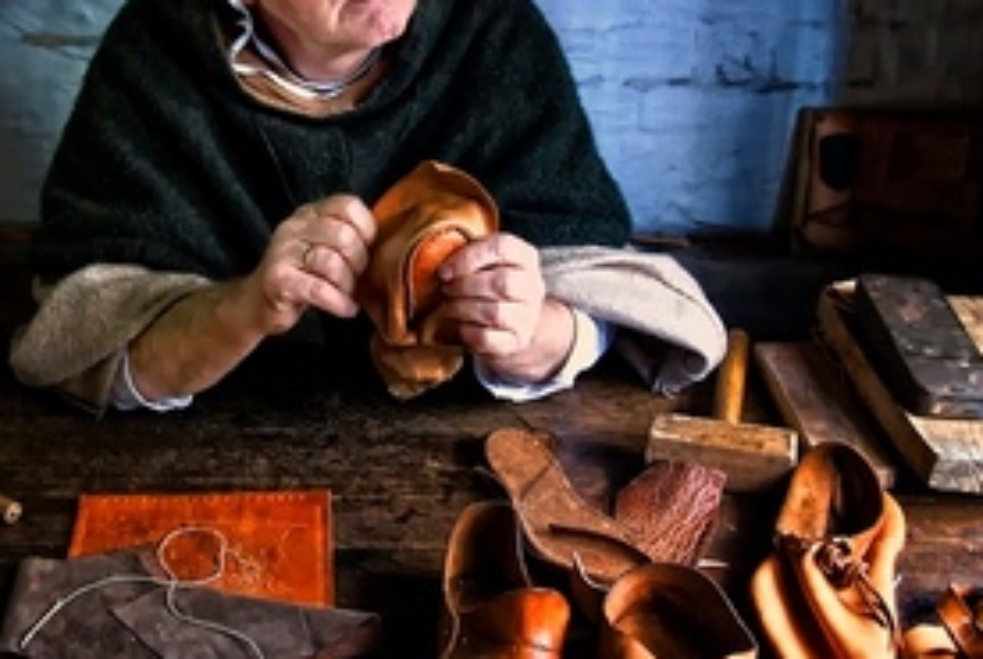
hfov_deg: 33.1
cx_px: 335
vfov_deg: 22.6
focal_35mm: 60
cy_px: 239
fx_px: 1641
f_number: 4
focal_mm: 24
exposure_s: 1/50
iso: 1600
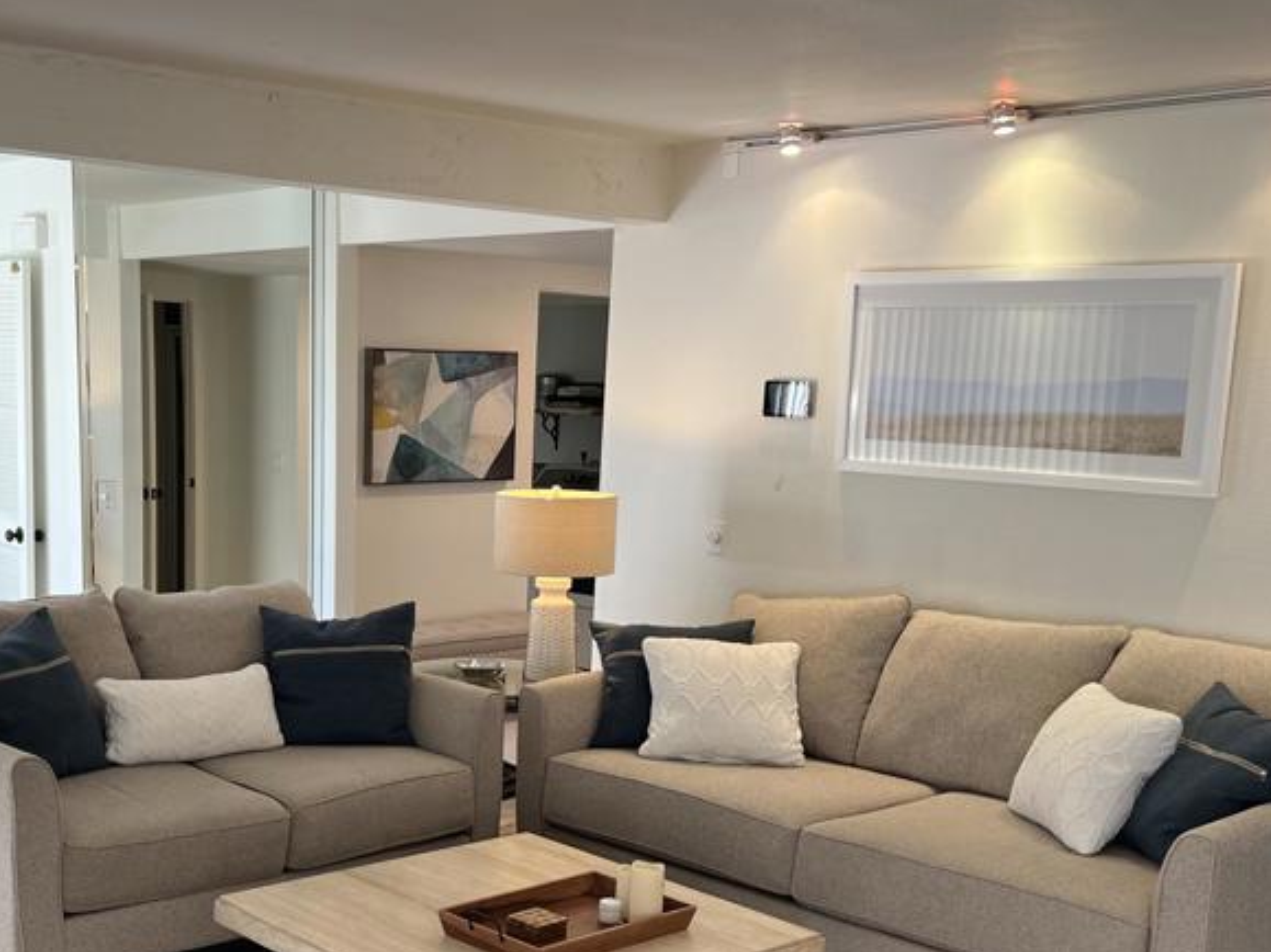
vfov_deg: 31.1
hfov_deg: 40.8
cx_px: 439
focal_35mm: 46
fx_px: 1689
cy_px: 684
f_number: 1.5
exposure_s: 1/120
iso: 80
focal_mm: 5.7
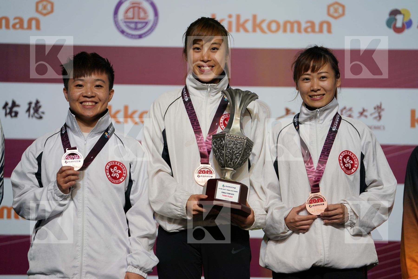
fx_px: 1765
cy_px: 140
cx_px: 209
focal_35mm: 152
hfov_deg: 13.5
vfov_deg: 9.0
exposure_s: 1/250
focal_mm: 152
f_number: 2.8
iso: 500
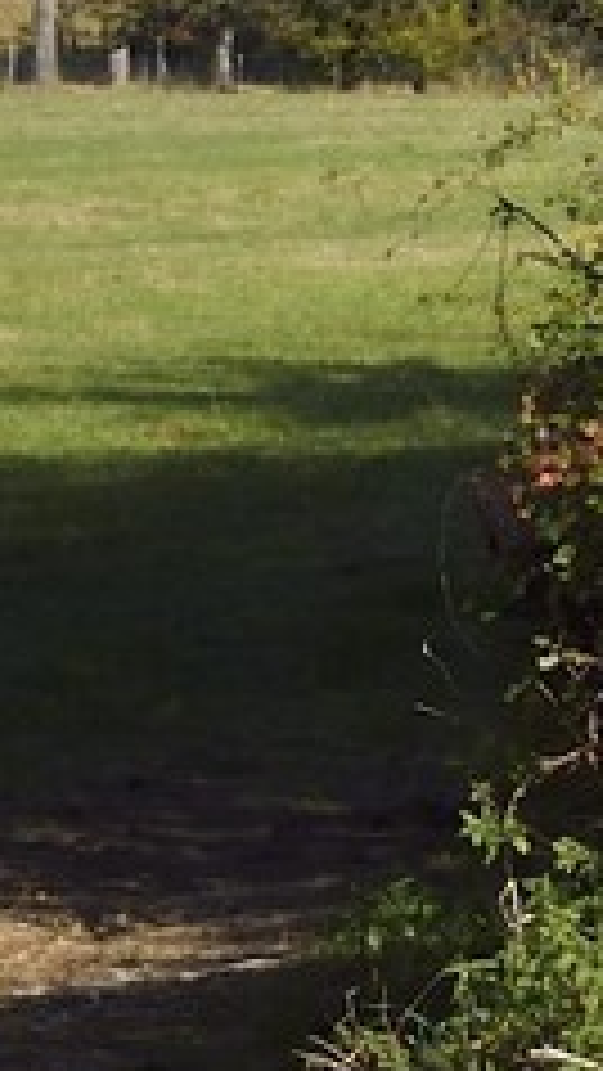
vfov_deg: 6.4
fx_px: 9601
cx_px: 3519
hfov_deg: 3.2
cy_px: 207
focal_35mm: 338
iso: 800
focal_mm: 48
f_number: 13
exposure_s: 1/800
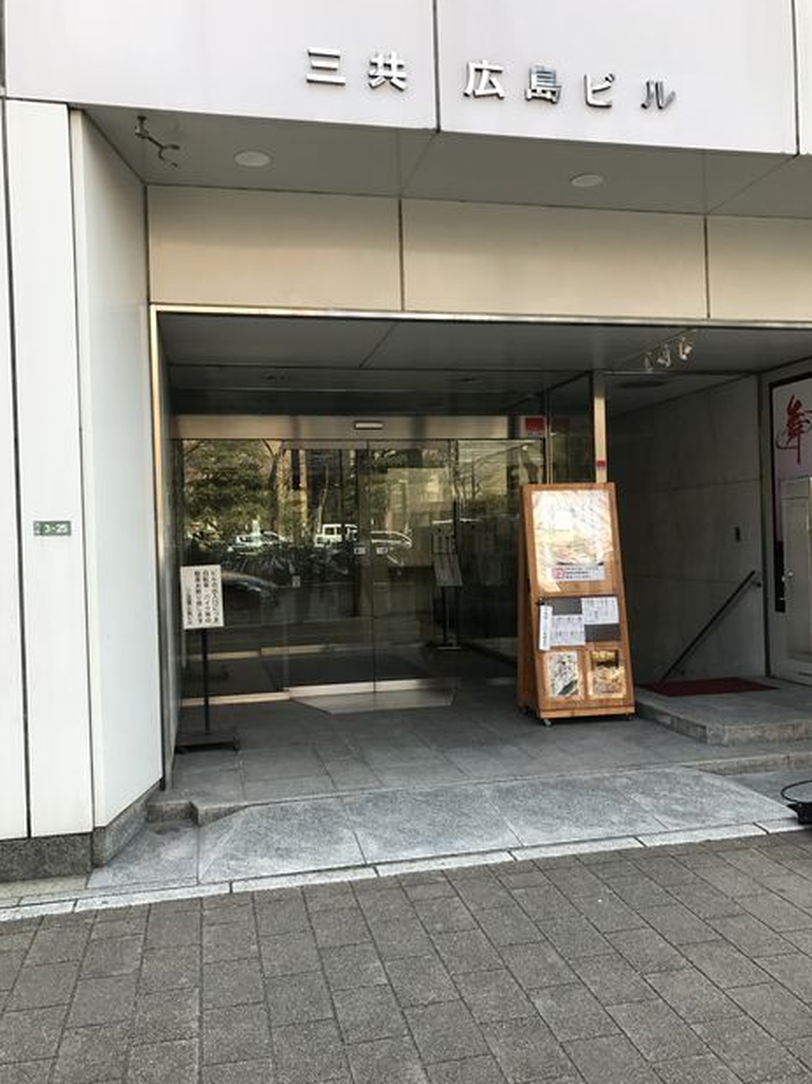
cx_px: 416
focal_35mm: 29
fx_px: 908
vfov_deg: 61.7
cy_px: 551
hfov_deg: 48.2
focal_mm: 3.99
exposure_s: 1/233
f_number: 1.8
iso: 20
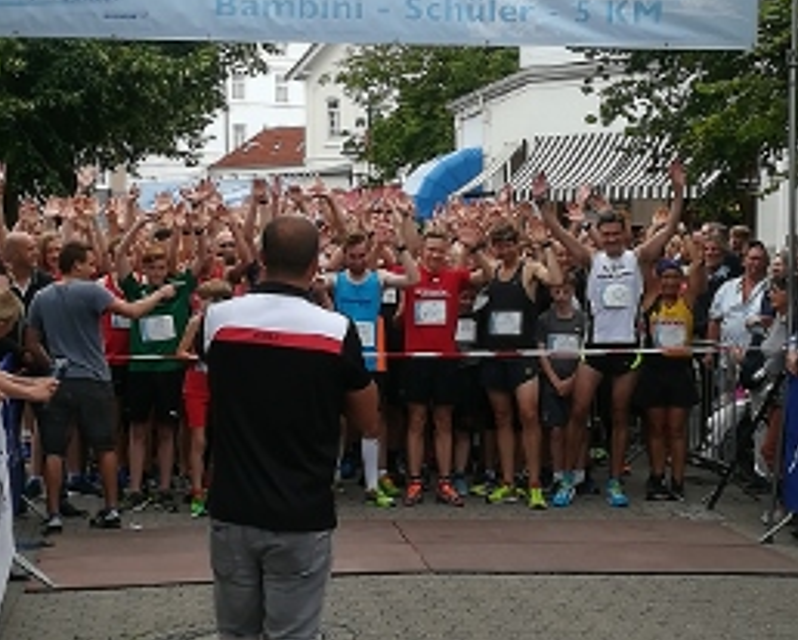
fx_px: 1939
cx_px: 401
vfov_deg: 18.7
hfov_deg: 23.3
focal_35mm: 82
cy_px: 300
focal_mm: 3.83
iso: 50
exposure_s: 1/133
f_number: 2.2
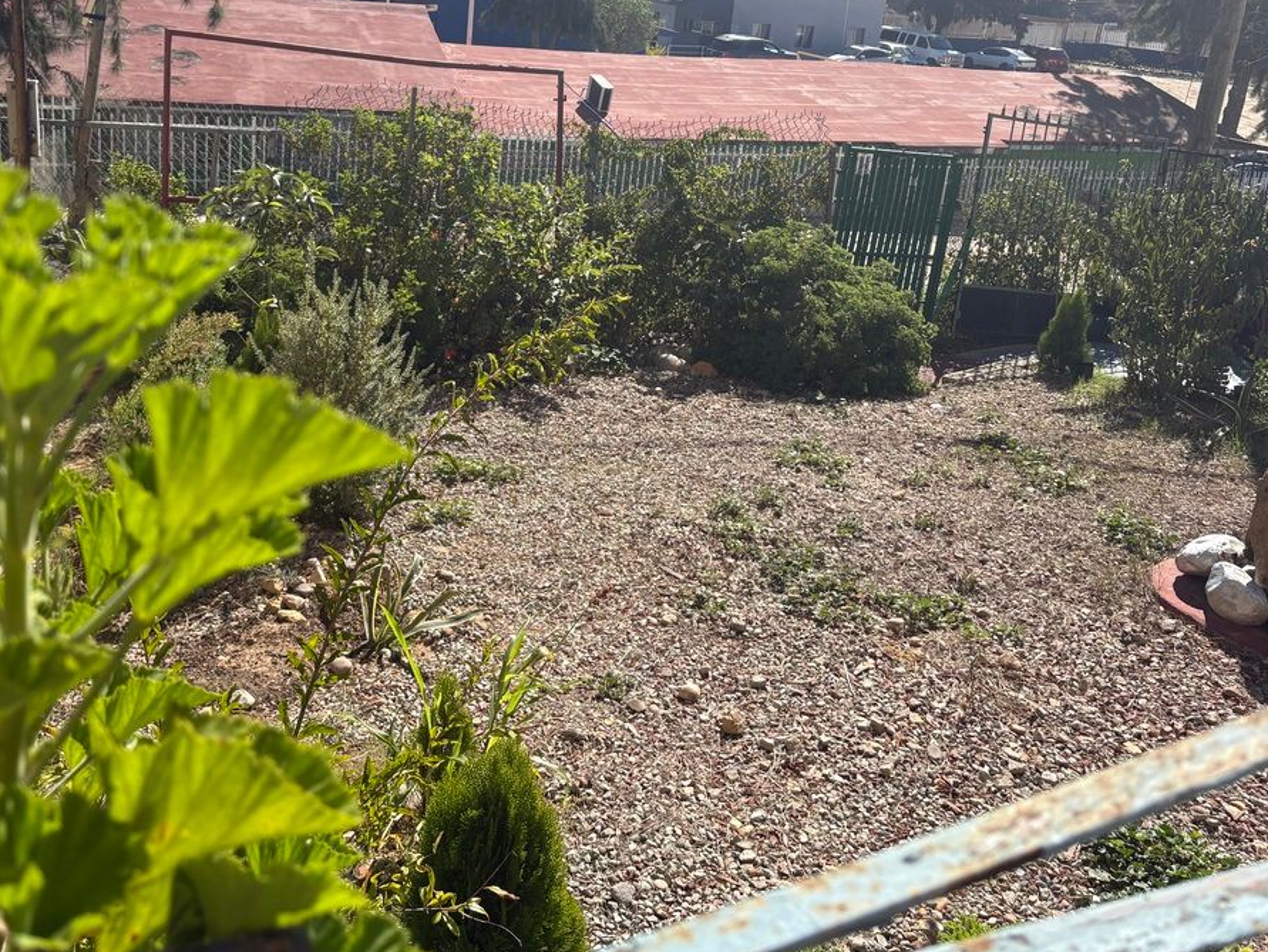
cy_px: 323
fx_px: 1283
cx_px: 532
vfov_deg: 40.3
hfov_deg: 52.4
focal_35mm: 35
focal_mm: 5.96
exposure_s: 1/2985
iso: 50
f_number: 1.6
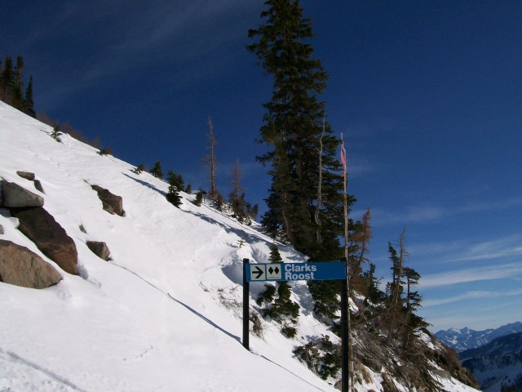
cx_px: 261
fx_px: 543
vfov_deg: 39.7
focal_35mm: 36
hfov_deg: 51.4
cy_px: 196
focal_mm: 6
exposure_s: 1/1401
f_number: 4.8
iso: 80
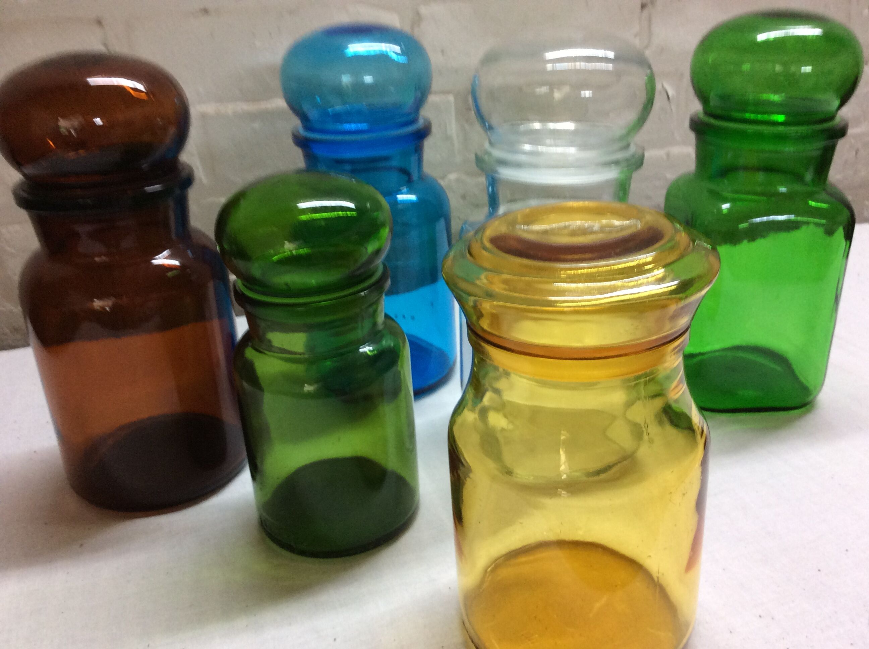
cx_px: 434
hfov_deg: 56.9
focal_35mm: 32
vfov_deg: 44.1
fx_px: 802
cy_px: 324
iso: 80
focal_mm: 3.3
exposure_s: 1/25
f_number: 2.4
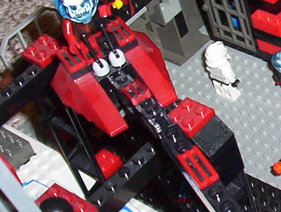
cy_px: 126
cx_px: 358
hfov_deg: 14.3
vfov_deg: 11.3
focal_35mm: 132
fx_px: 1073
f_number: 2.73
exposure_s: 1/60
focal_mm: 5.77
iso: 140
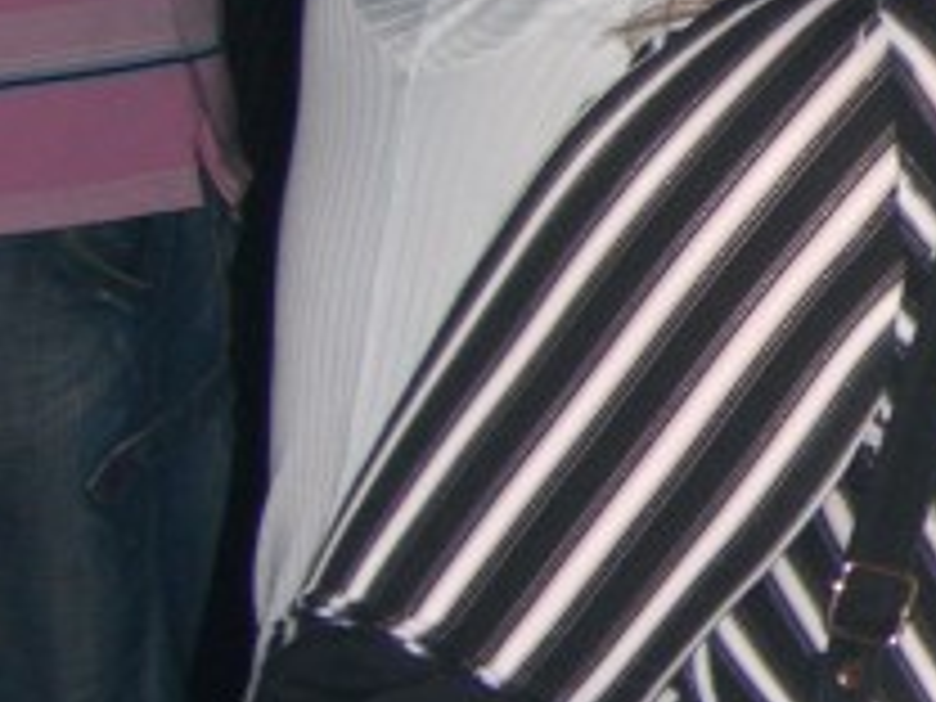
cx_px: 1796
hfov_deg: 10.4
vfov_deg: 8.4
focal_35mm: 177
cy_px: 54
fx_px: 4786
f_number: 3.1
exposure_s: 1/60
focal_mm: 9.5
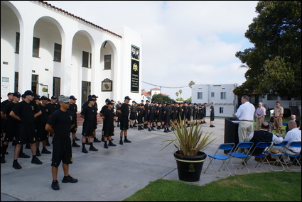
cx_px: 151
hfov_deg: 67.3
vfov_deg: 48.1
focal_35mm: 27
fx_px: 227
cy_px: 101
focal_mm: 18
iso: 100
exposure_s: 1/125
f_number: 10
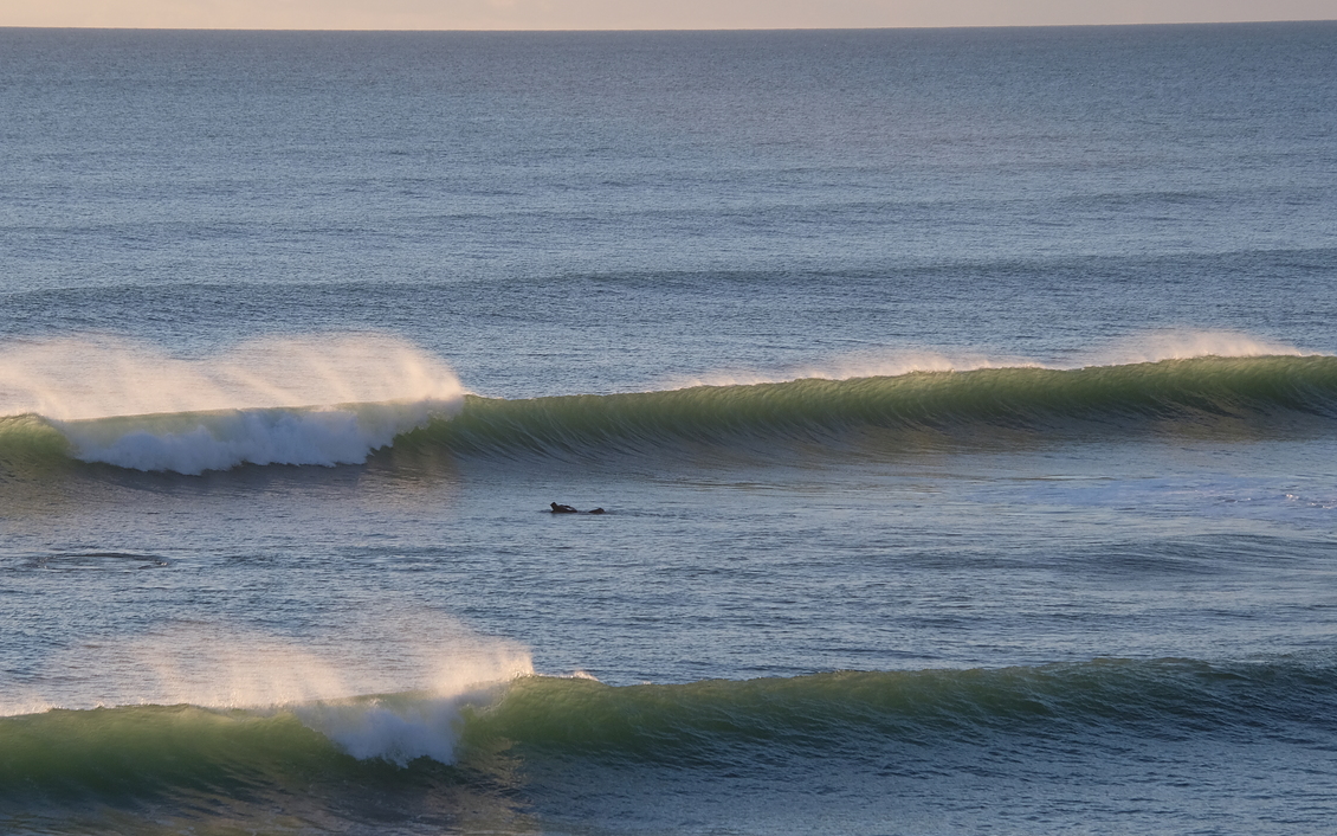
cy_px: 487
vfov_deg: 6.2
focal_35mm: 210
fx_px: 7651
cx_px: 542
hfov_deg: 10.0
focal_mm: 100
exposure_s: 1/1000
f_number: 6.3
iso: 500
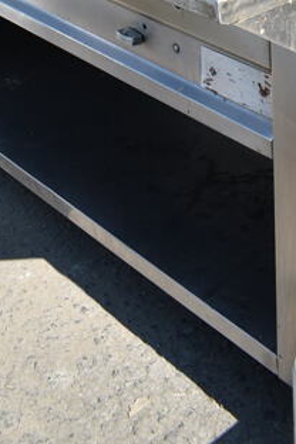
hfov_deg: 17.3
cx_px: 162
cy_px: -204
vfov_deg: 21.8
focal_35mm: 79
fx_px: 974
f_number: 6.3
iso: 100
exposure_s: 1/160
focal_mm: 18
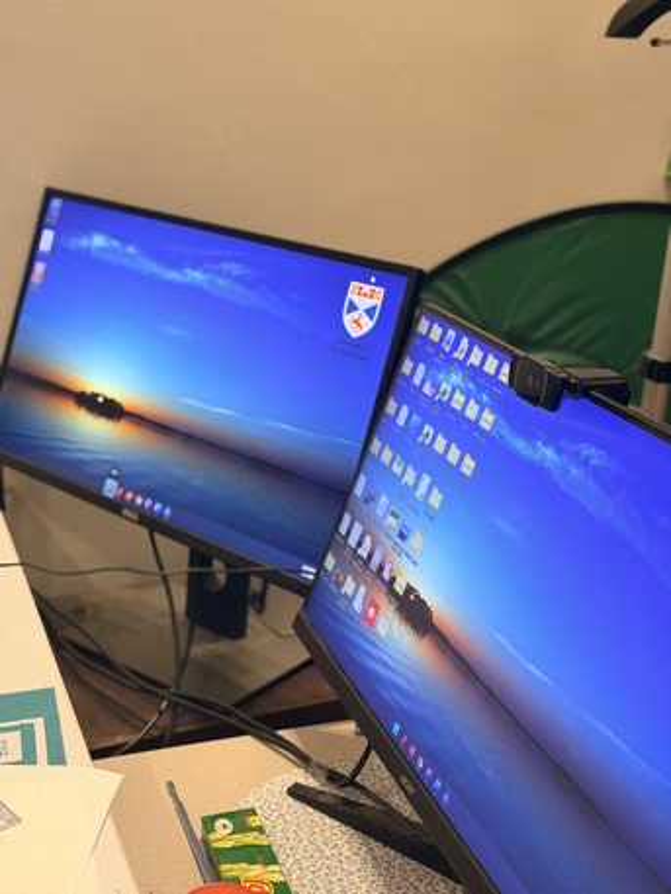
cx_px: 336
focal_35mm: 48
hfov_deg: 30.3
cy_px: 447
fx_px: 1240
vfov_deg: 39.6
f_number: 1.78
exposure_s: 1/60
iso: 200
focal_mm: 6.76
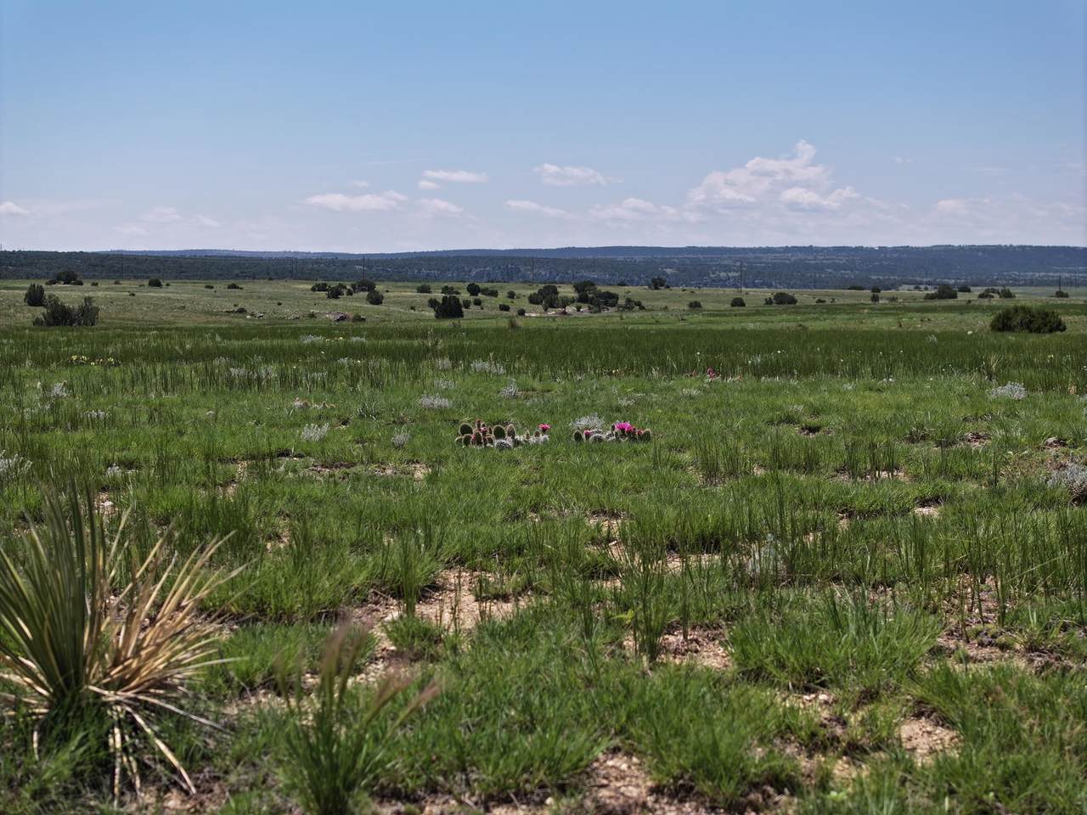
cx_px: 544
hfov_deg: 27.8
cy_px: 408
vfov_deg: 21.0
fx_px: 2198
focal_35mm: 70
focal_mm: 19.35
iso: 100
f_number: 2.8
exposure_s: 1/240
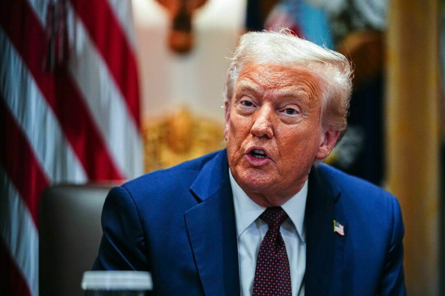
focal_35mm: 163
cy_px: 155
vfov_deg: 8.4
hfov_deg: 12.6
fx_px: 2015
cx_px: 236
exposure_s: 1/500
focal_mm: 150
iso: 3200
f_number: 2
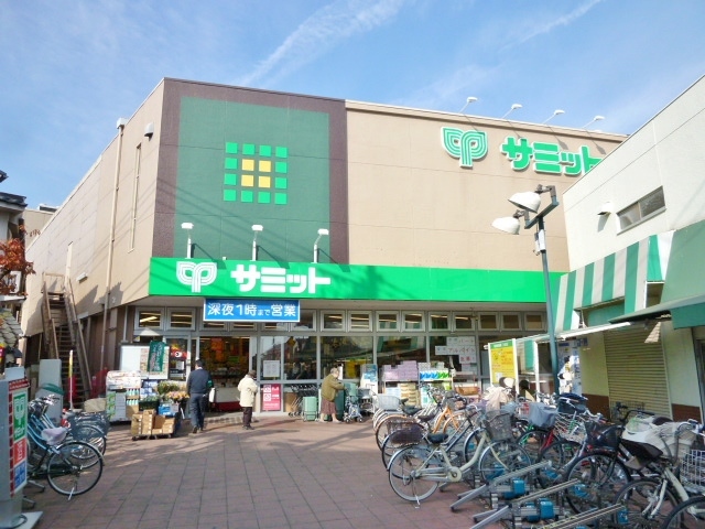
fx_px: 489
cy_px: 264
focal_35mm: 24
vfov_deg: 56.8
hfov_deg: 71.6
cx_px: 352
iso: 100
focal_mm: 4.3
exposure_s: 1/1300
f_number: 2.8
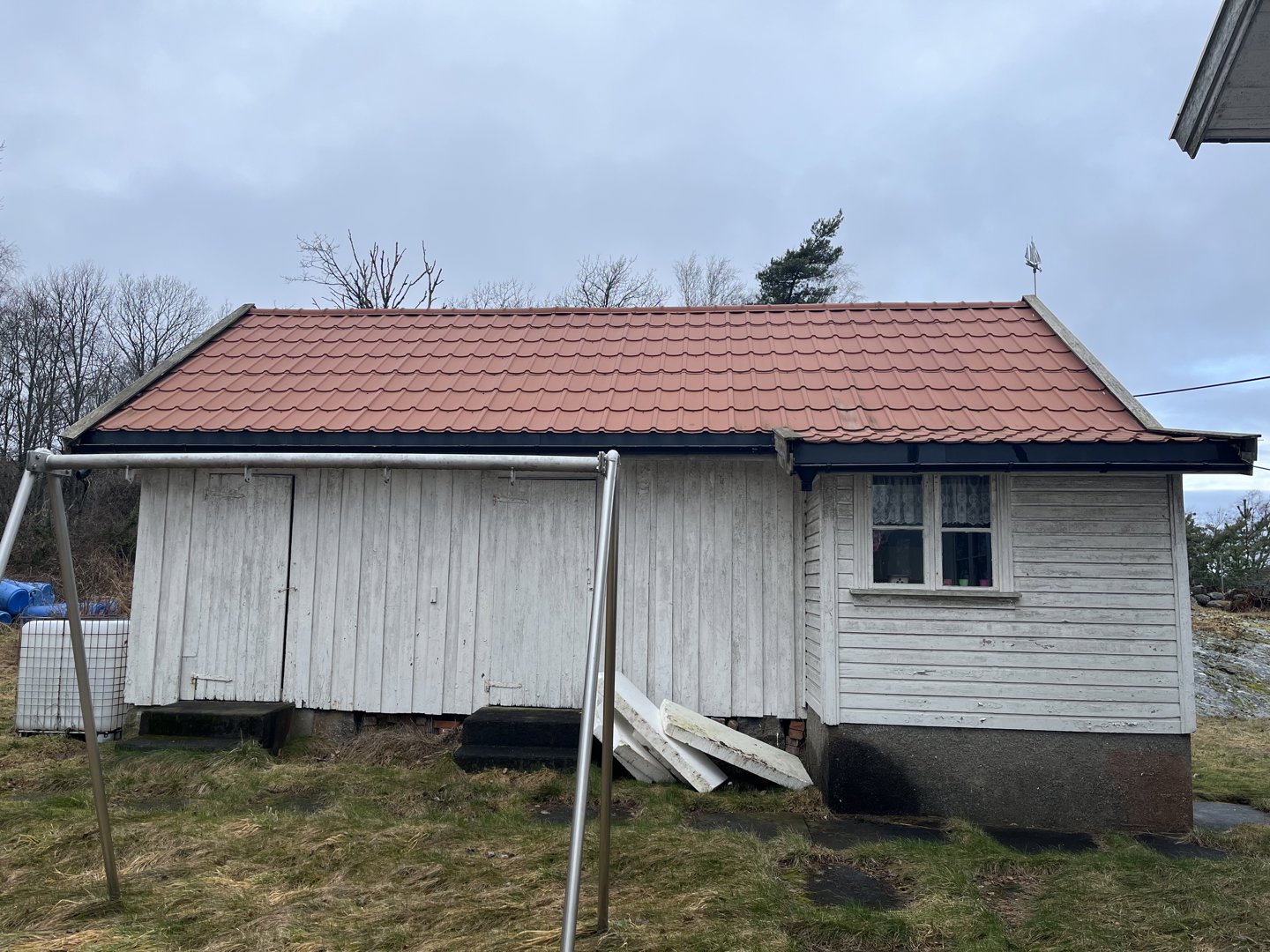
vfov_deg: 53.1
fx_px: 954
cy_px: 476
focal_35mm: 26
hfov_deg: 67.3
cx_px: 635
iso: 50
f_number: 1.6
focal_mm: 5.1
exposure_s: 1/1106
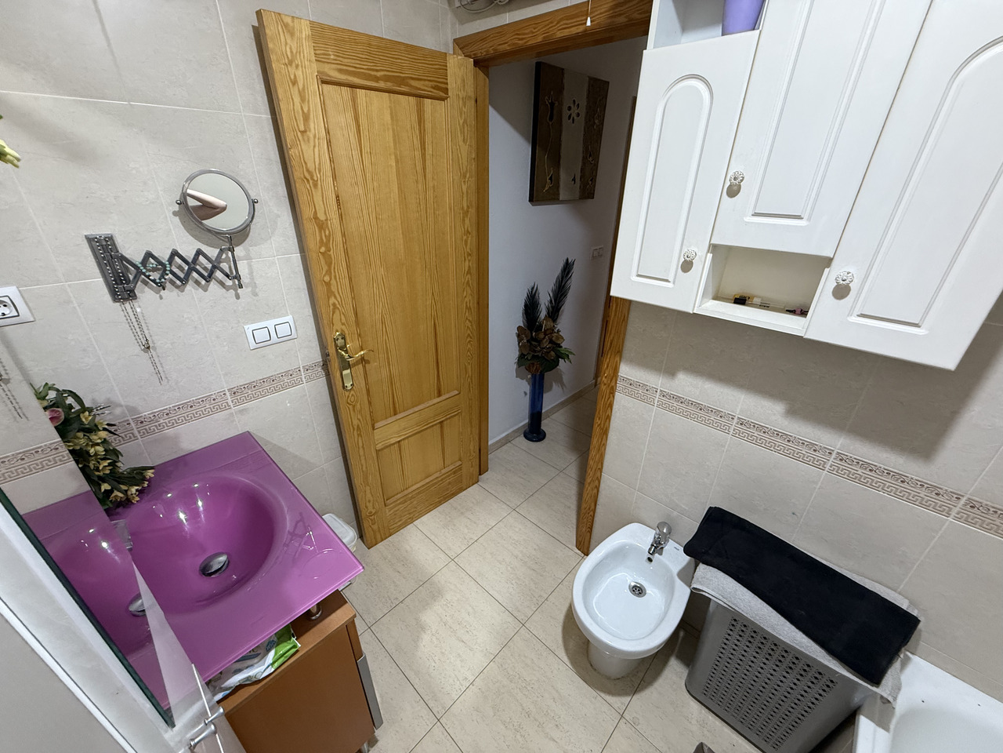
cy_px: 376
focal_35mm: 14
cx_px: 502
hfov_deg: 102.1
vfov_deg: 85.7
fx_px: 406
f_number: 2.2
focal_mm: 2.22
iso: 320
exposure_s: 1/50
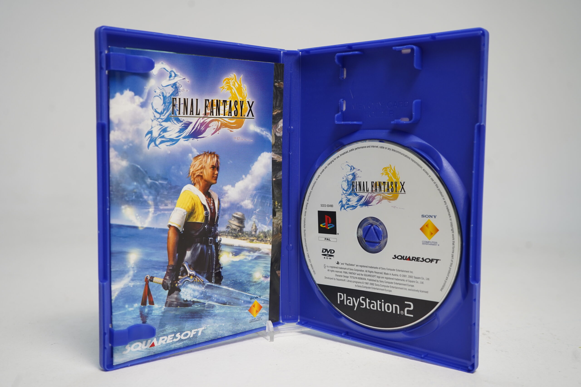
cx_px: 290
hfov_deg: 54.4
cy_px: 194
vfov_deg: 37.9
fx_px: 565
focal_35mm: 35
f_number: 6.3
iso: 400
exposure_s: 1/40
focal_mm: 35
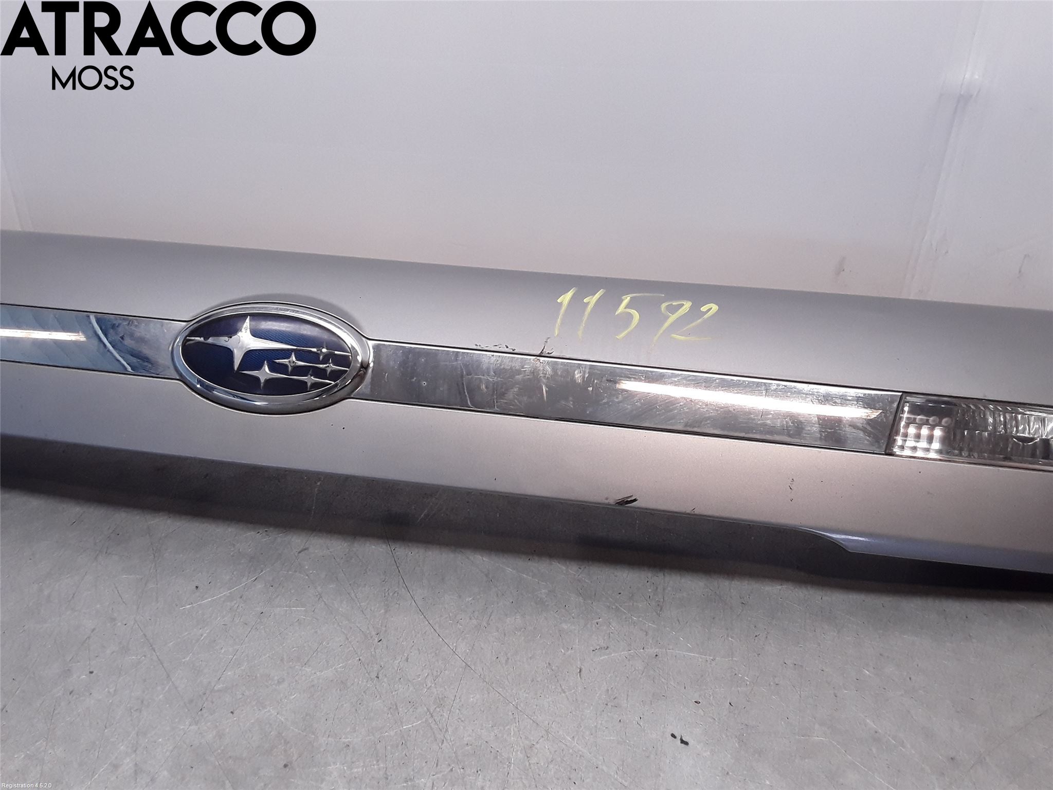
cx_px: 526
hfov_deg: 63.4
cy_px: 395
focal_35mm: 28
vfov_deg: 49.7
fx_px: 852
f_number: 1.9
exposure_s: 1/197
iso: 100
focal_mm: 2.91
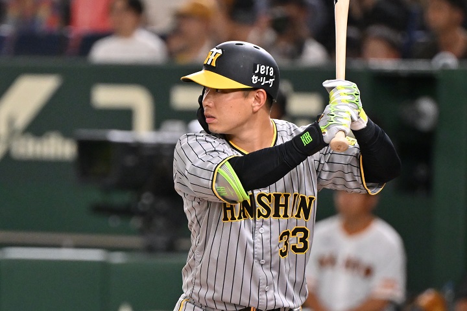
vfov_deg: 4.2
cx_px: 234
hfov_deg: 6.2
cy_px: 156
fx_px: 4280
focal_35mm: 330
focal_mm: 330
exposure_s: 1/1000
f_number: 4
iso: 3200
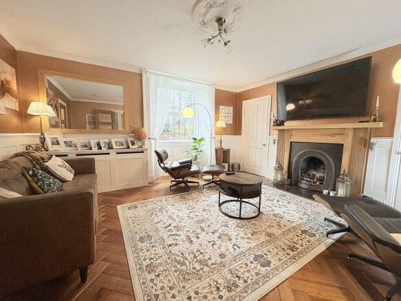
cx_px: 200
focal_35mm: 14
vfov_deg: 85.7
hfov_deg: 102.1
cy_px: 150
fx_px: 162
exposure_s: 1/50
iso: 160
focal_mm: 2.22
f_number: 2.2
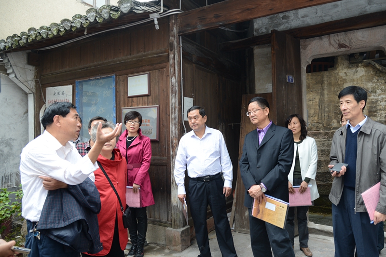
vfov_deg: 47.9
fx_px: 289
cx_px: 210
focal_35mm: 27
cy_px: 135
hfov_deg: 67.3
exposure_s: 1/30
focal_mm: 24
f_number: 4
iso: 320
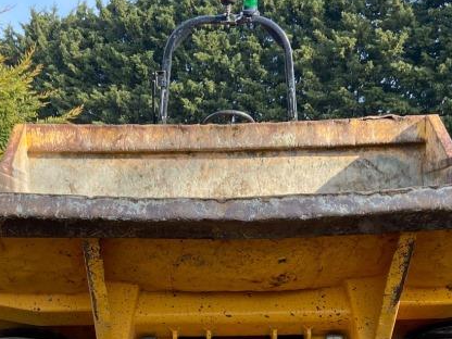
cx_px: 191
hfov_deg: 30.2
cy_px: 325
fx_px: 836
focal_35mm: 64
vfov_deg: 22.2
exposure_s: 1/345
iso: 32
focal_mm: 4.25
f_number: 1.8
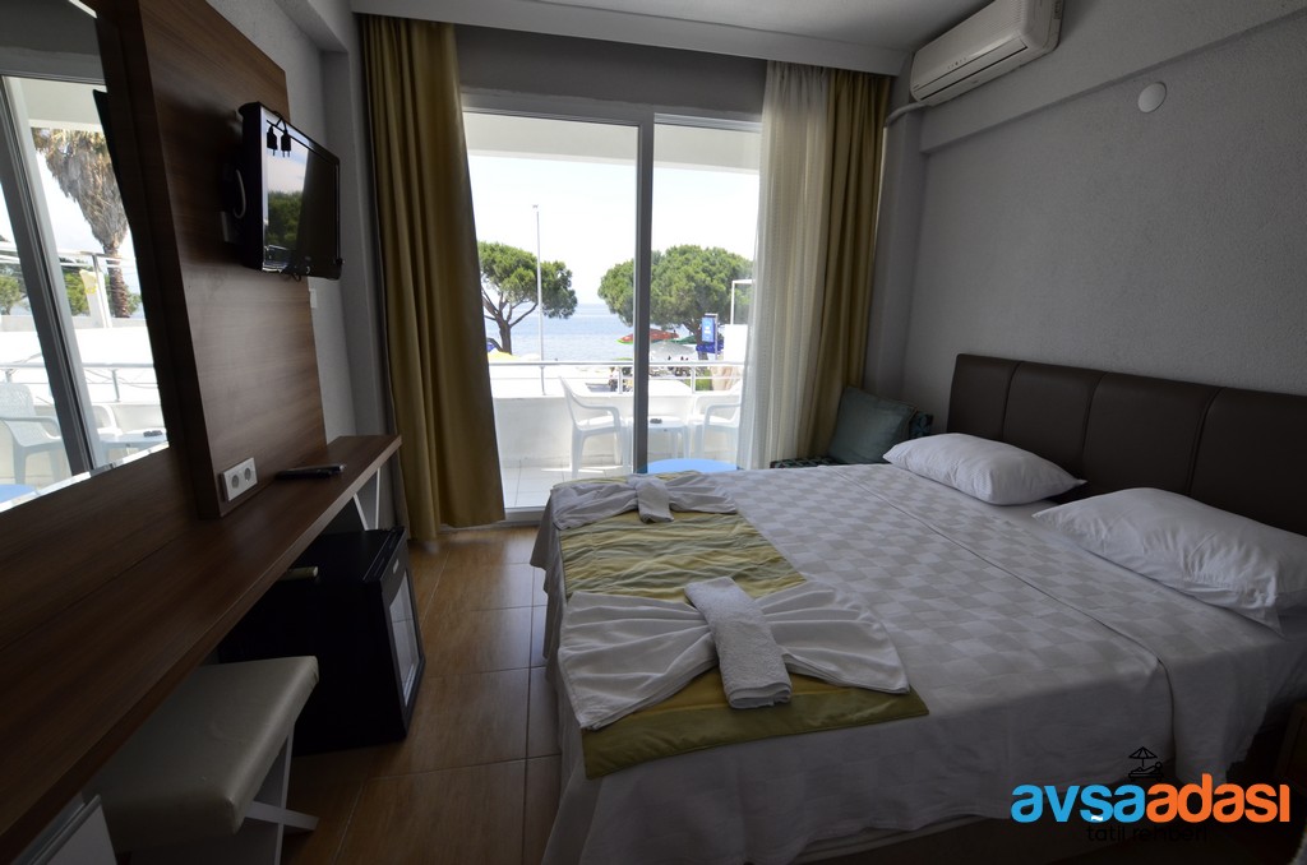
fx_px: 543
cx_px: 654
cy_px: 432
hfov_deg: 100.5
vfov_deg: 77.1
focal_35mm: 15
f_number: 9.5
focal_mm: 10
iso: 400
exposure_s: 1/180
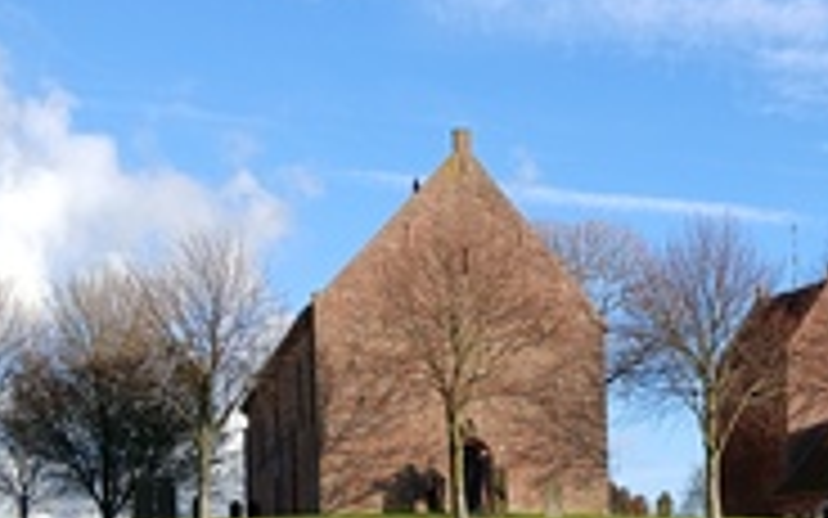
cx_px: 634
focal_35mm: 69
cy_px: 502
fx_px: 1557
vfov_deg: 18.4
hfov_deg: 29.3
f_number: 1.8
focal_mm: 3.98
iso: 20
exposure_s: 1/296
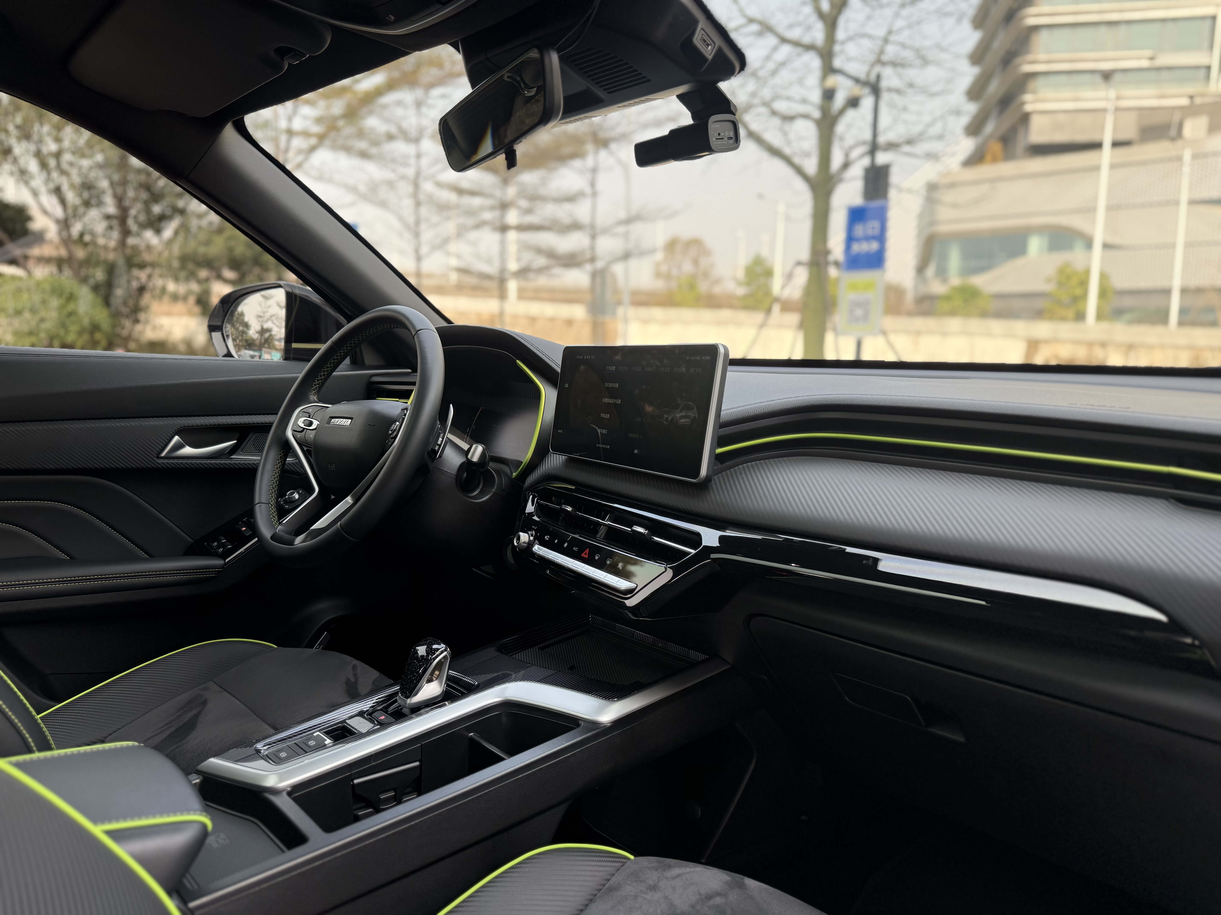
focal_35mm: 24
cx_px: 610
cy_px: 458
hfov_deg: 71.6
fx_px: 847
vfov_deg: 56.8
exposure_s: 1/372
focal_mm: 6.76
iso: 100
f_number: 1.78
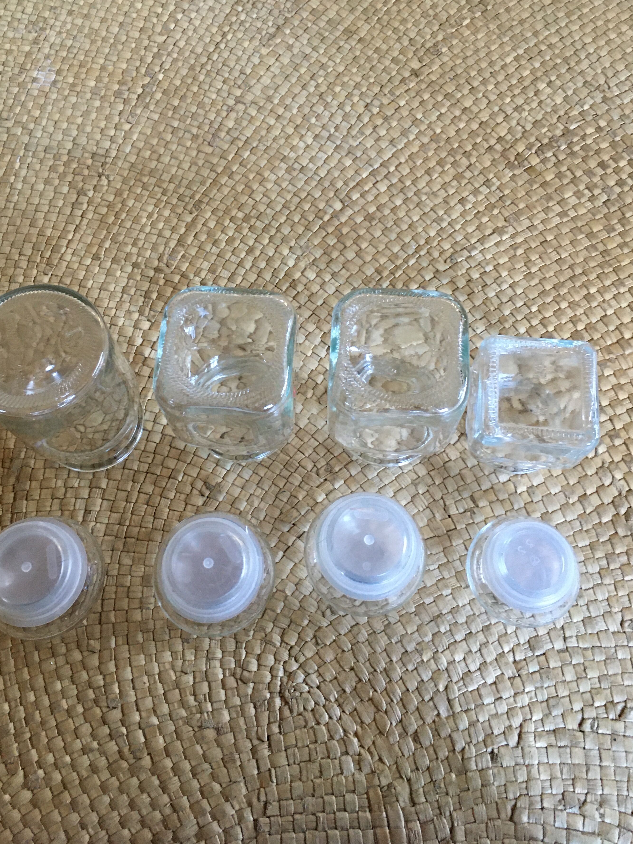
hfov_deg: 42.9
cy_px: 368
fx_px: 805
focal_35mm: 33
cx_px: 279
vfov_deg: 55.2
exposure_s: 1/33
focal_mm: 4.15
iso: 200
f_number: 2.2
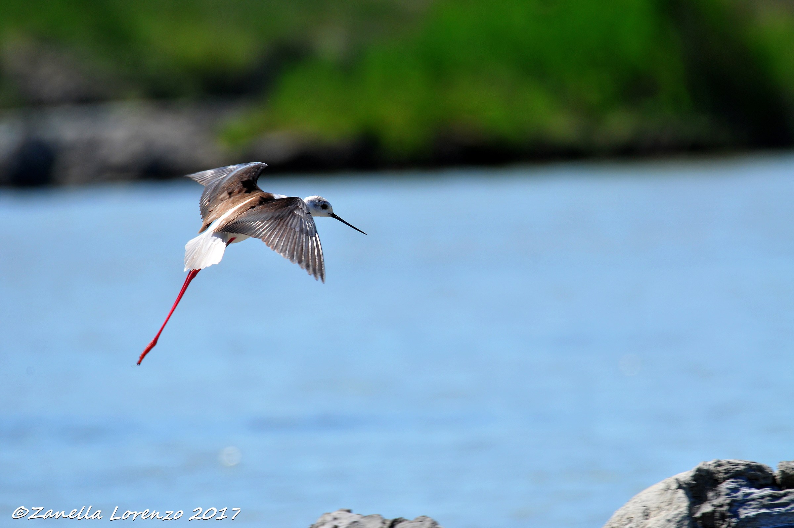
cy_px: 264
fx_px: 19826
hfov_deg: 2.3
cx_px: 397
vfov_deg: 1.5
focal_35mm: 900
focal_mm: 600
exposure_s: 1/500
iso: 280
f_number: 9
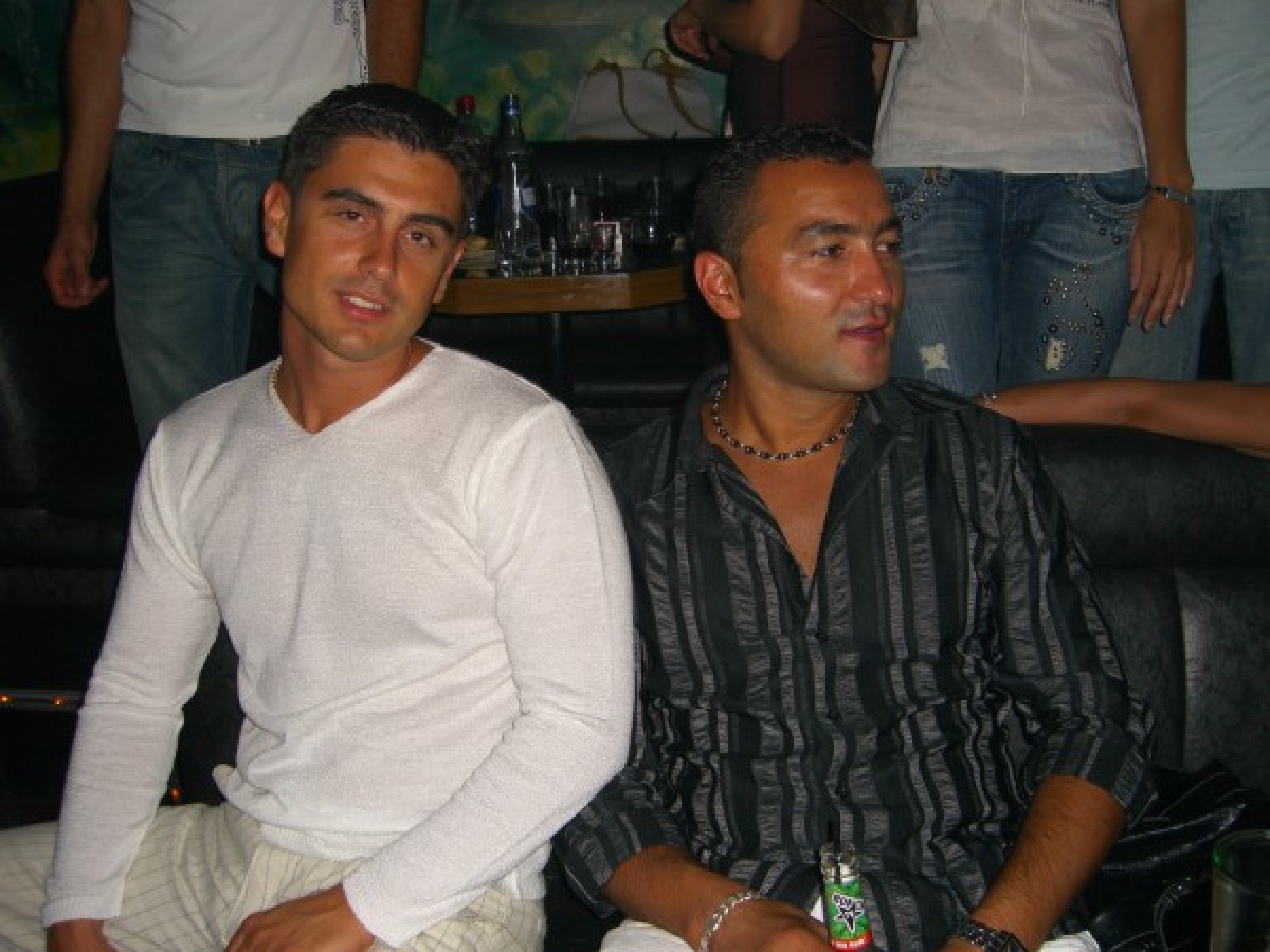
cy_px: 476
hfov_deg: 49.0
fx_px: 1394
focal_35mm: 38
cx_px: 635
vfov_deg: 37.7
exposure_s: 1/60
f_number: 2.8
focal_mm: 7.9
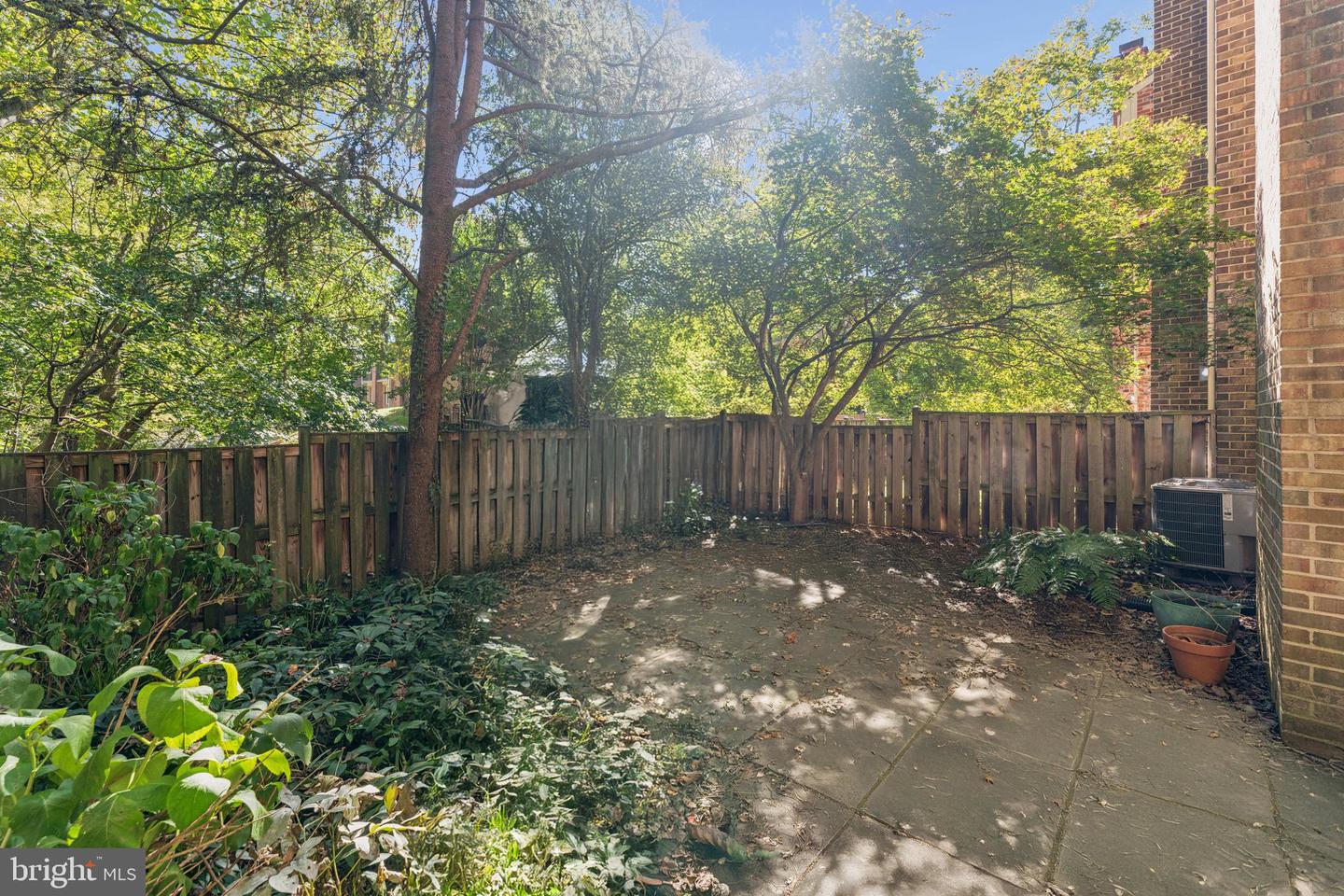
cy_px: 448
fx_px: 523
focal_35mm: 14
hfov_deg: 104.3
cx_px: 672
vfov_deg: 81.2
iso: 200
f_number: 8
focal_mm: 14
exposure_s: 1/50
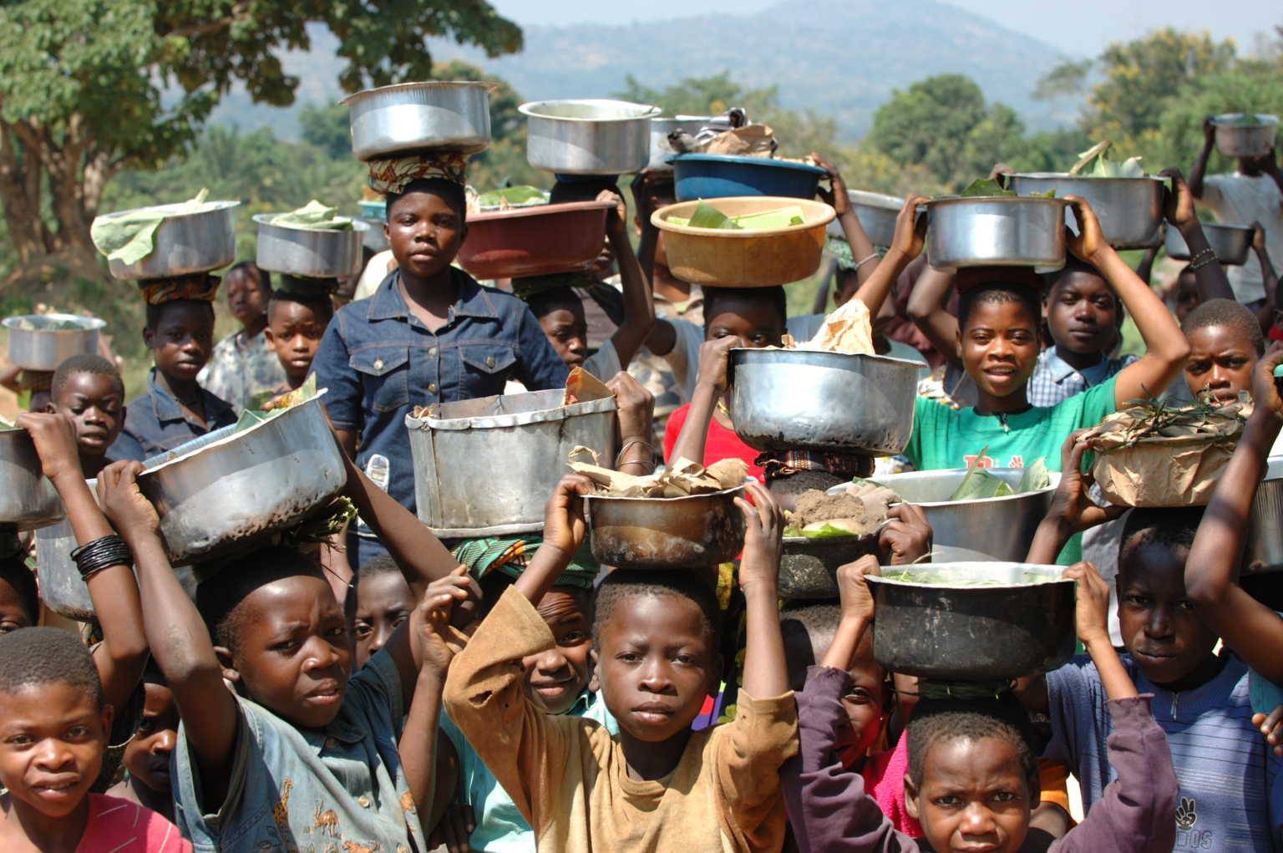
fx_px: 3738
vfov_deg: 13.0
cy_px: 426
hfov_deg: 19.5
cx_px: 642
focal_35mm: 105
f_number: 7.1
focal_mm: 70
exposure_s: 1/200
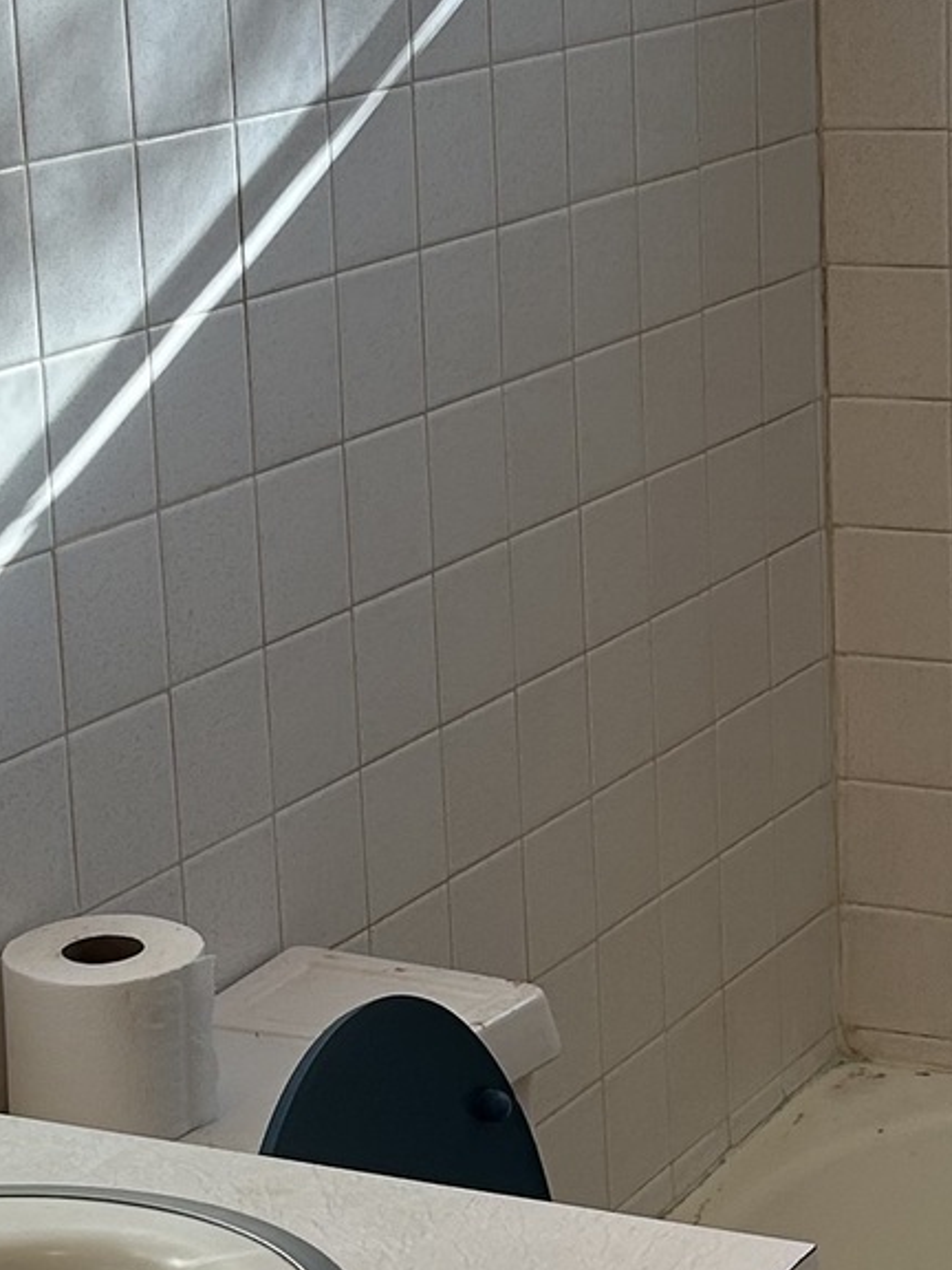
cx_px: 469
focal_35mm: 104
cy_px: 589
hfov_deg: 14.2
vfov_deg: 18.9
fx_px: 3814
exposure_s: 1/138
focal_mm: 5.7
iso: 50
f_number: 1.5
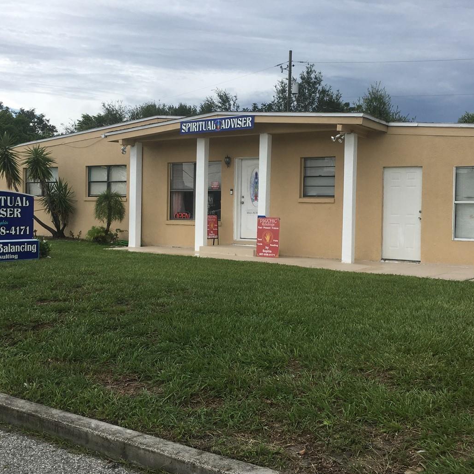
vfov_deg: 41.8
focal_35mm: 40
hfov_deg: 41.8
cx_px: 258
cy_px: 225
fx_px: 620
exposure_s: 1/1202
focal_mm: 4.15
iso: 25
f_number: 2.2
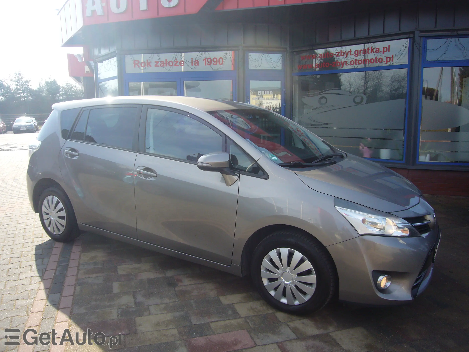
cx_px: 234
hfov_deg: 63.4
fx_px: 379
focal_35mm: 28
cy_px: 176
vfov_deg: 49.7
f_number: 2.8
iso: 80
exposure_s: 1/320
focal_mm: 4.6
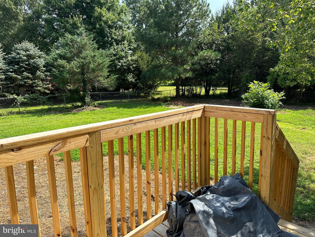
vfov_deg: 56.8
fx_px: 218
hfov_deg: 71.6
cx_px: 158
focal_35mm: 24
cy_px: 118
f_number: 1.78
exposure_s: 1/1587
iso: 80
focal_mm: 6.86
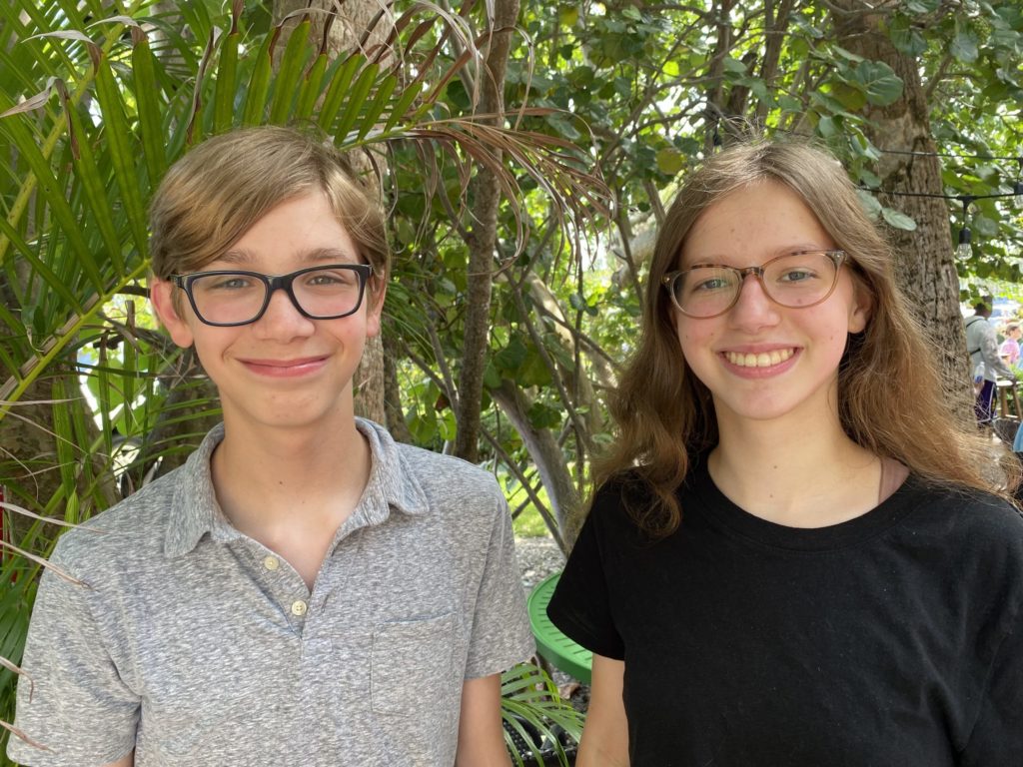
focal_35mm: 26
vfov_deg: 53.1
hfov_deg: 67.3
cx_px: 512
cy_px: 384
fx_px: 768
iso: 40
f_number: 1.8
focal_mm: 4.25
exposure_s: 1/122
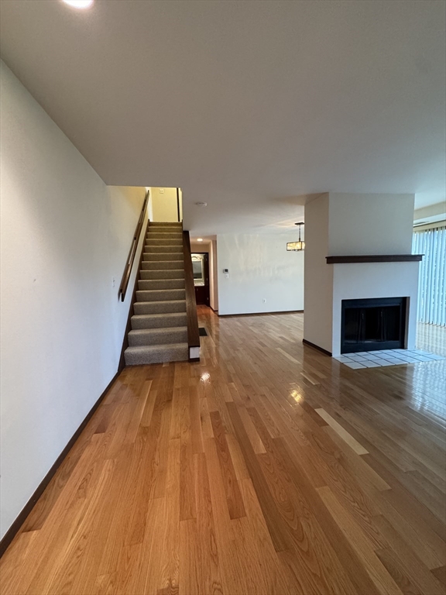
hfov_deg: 85.7
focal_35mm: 14
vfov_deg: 102.1
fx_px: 241
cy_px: 298
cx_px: 223
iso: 400
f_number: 2.2
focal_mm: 2.22
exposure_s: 1/60
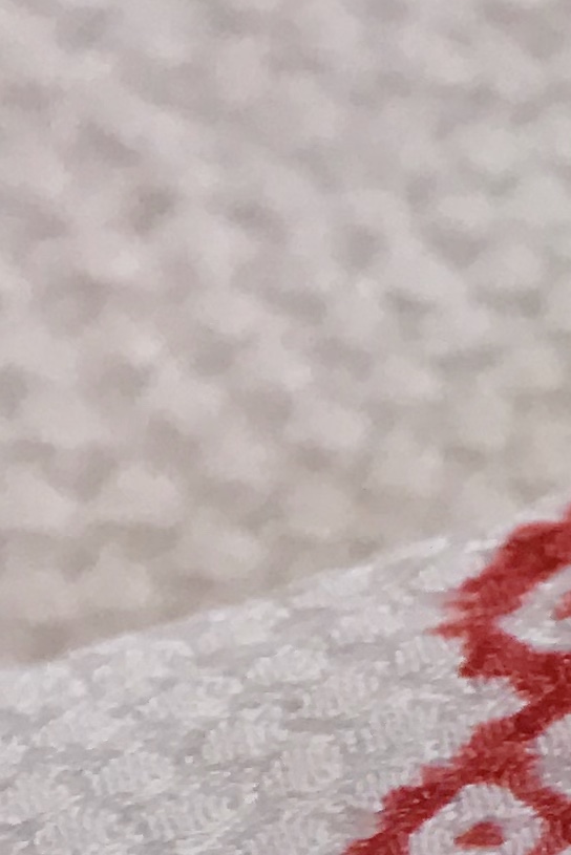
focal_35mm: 144
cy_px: 24
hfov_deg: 7.5
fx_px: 3423
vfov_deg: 14.1
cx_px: 2066
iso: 32
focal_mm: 3.99
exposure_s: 1/100
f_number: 1.8
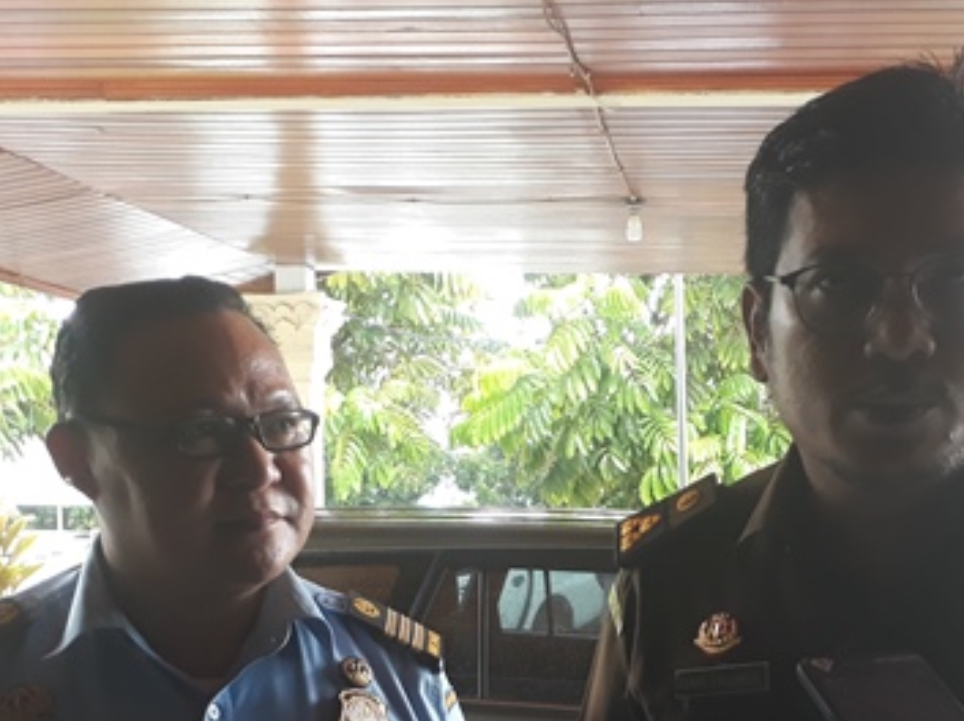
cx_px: 653
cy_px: 625
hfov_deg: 38.4
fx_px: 1363
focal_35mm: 49
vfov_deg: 28.7
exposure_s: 1/33
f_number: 1.9
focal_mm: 3.6
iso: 100
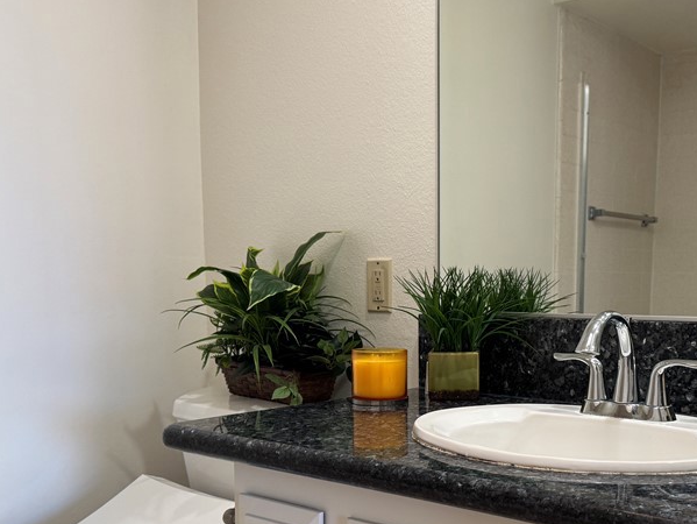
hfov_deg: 44.9
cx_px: 479
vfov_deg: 34.7
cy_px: 368
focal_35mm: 41
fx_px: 826
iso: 160
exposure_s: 1/120
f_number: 1.78
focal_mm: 6.76
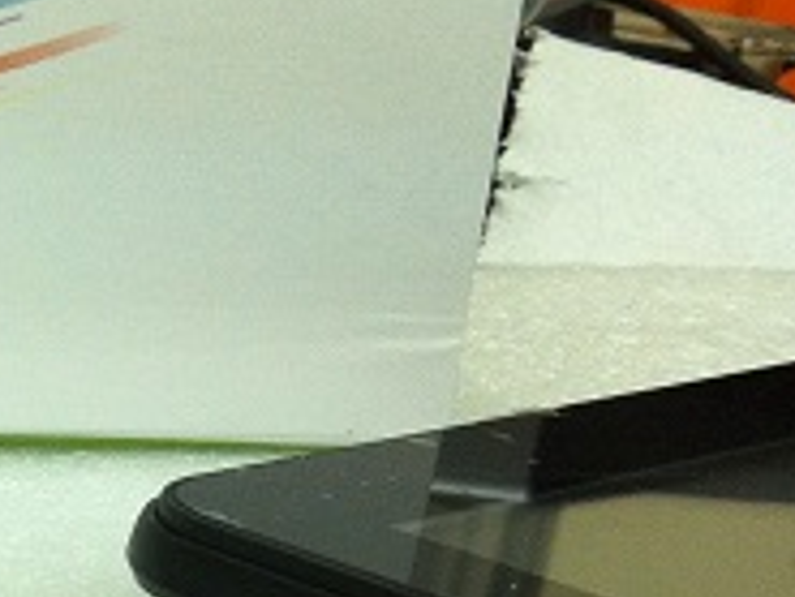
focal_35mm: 121
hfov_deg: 14.8
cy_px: 838
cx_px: -481
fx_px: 2781
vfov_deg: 11.8
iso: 100
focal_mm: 3.85
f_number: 2.8
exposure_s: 1/15
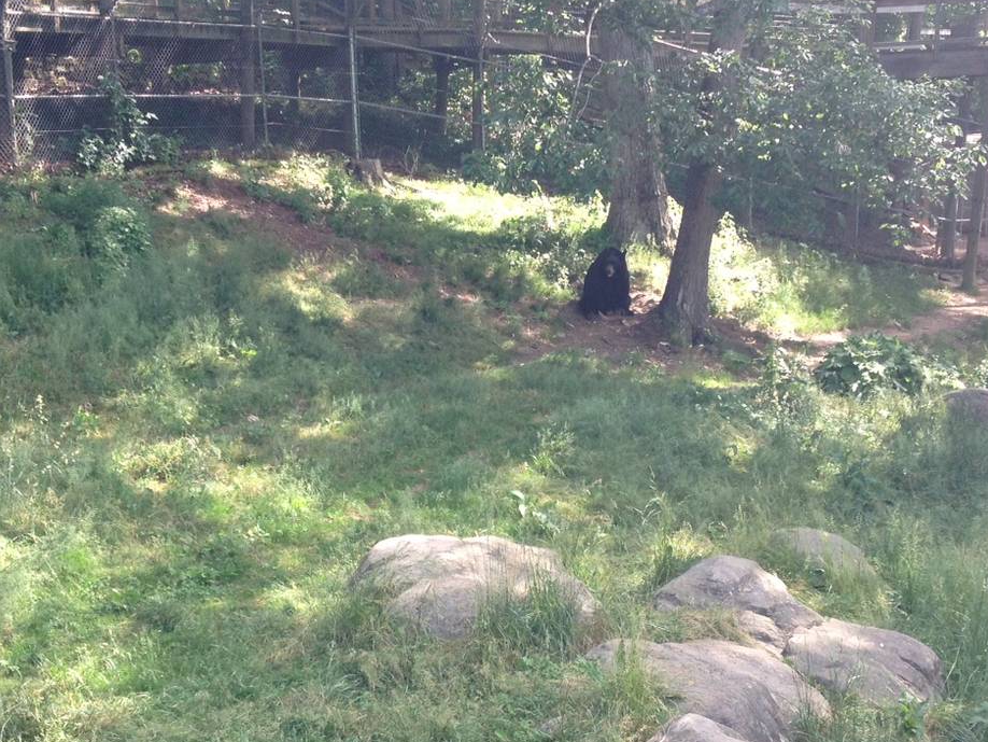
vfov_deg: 24.0
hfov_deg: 31.7
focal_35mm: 61
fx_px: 1741
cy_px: 464
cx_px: 516
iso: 50
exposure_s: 1/178
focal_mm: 4.28
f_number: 2.4
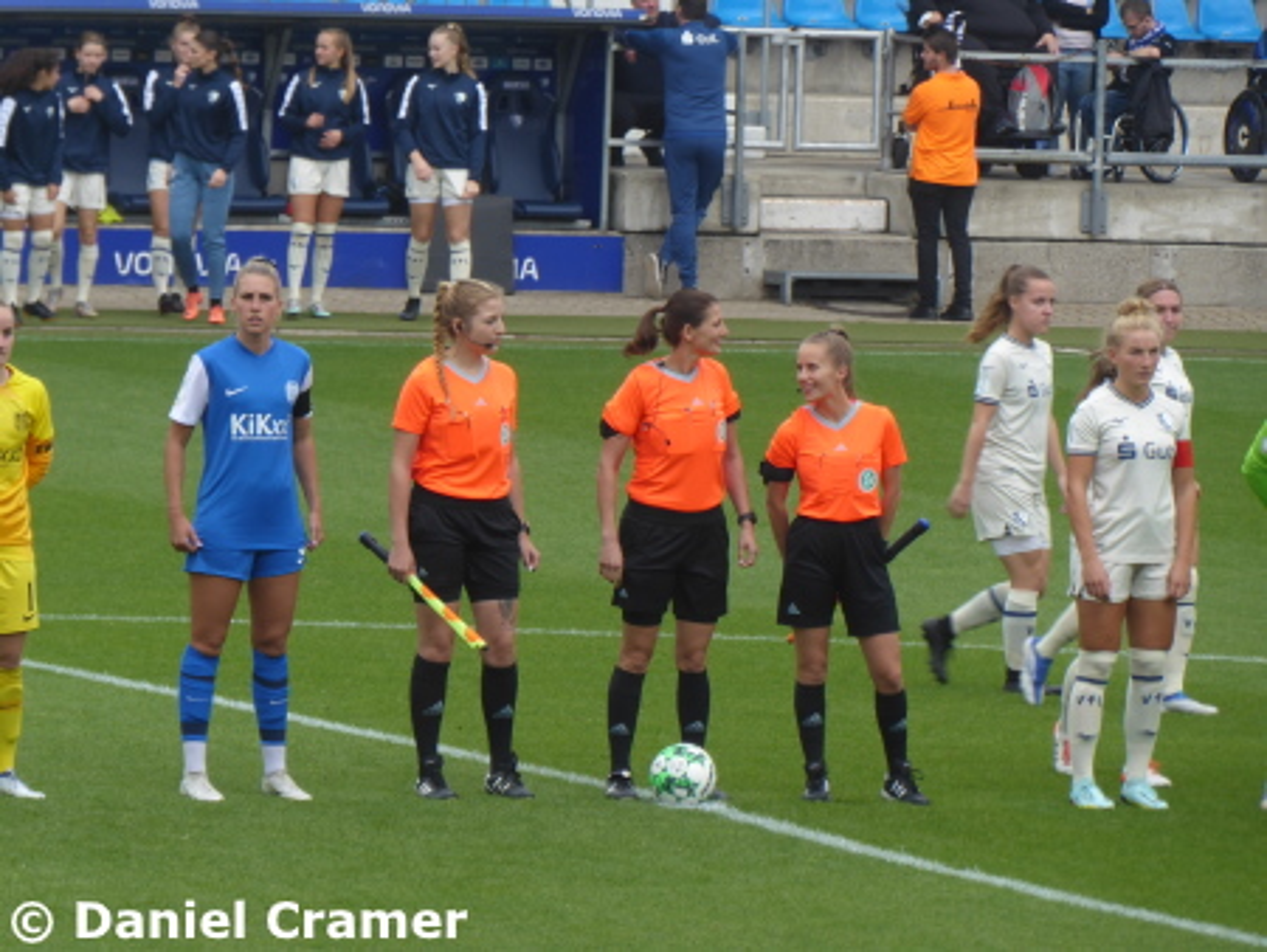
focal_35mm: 431
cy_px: 476
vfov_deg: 3.5
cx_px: 634
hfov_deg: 4.6
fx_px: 15784
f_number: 6
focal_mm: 77.3
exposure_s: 1/100
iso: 80
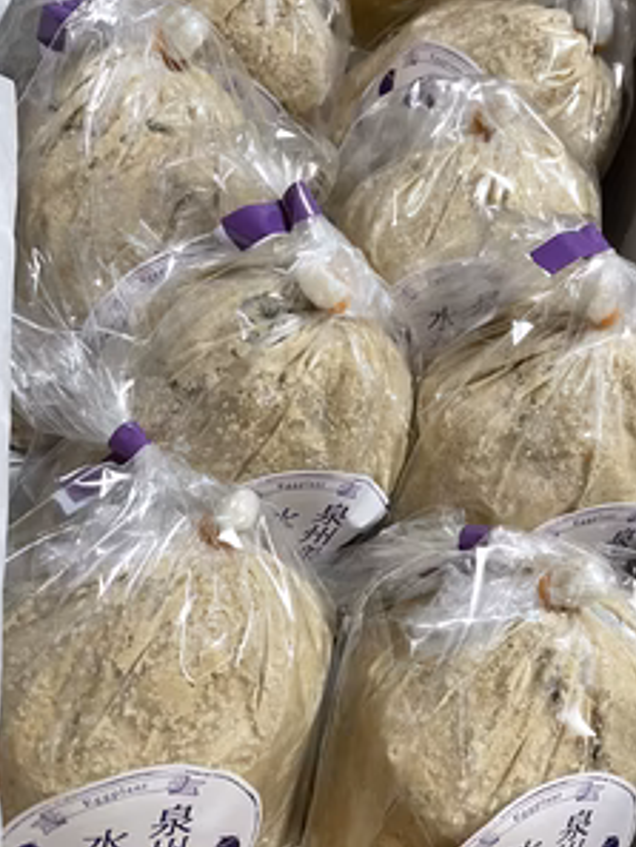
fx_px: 857
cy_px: 439
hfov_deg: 40.5
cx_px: 391
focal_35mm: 35
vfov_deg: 52.6
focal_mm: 4.2
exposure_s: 1/63
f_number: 1.6
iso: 125
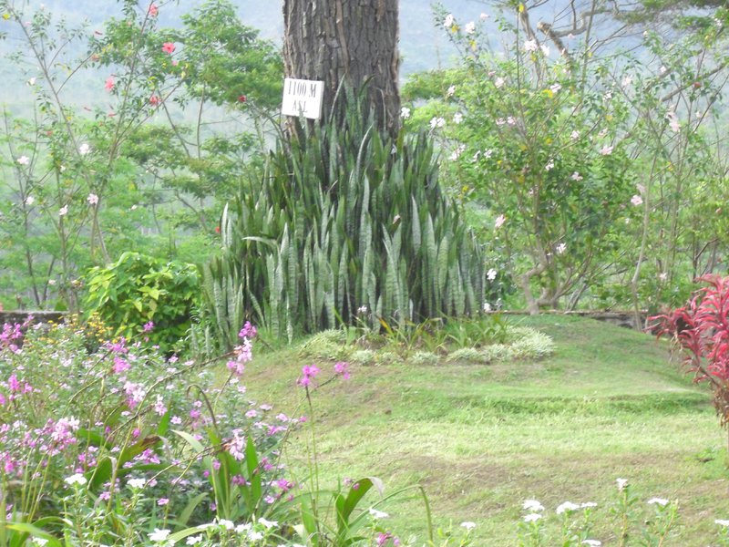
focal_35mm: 113
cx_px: 364
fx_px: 2380
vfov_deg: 13.1
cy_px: 274
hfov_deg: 17.4
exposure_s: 1/60
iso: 400
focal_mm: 18.6
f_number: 5.2
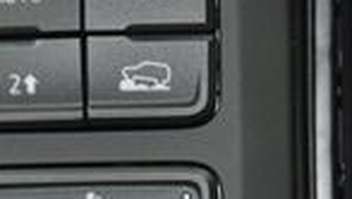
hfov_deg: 4.5
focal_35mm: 479
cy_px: 157
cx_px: 55
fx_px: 4475
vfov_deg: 2.5
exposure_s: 1/30
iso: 1600
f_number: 4.5
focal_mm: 70
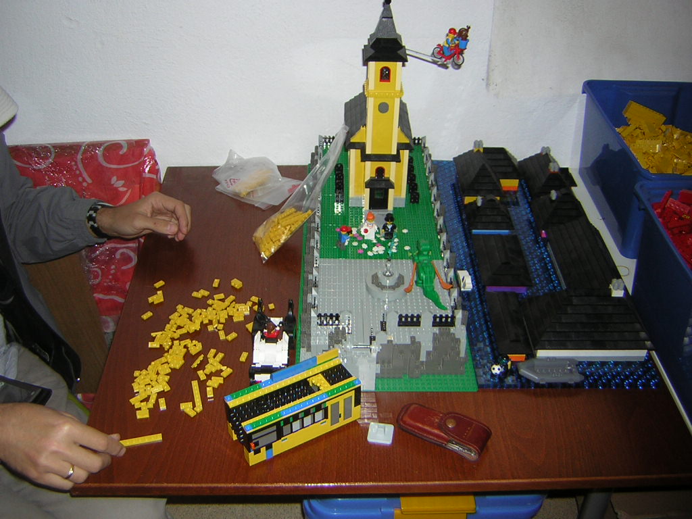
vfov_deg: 39.7
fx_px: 720
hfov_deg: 51.4
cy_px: 260
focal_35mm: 36
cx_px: 346
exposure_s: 1/60.1
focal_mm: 4.7
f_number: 2.6
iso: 50
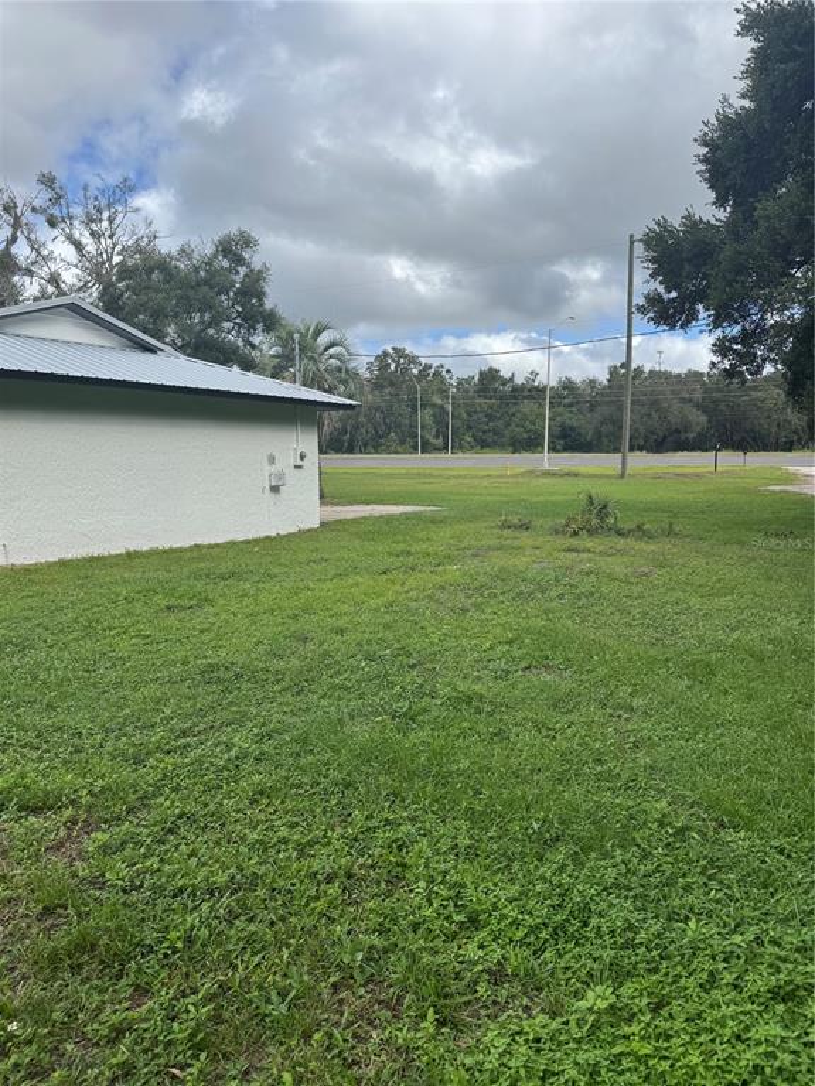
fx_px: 753
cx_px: 408
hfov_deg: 56.8
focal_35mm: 24
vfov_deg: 71.6
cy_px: 543
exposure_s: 1/4049
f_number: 1.78
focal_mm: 6.76
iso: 80
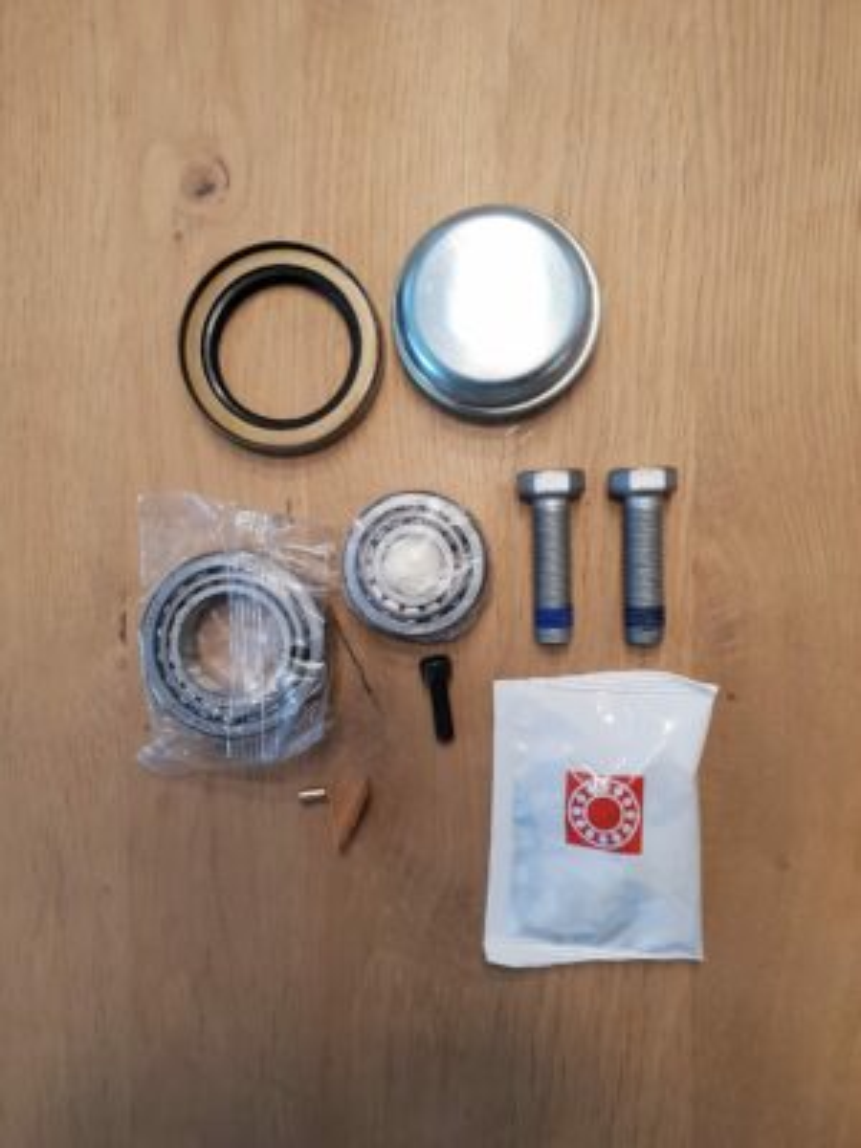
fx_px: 862
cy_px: 574
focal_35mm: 26
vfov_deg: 67.3
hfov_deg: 53.1
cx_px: 430
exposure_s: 1/50
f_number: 2.4
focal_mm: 4.3
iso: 320
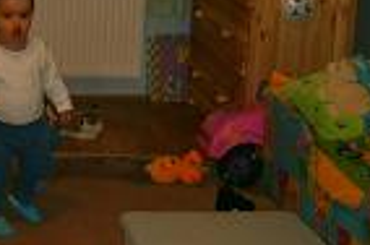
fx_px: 1200
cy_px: 48
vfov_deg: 11.6
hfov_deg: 17.0
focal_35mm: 117
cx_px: -27
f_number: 2.8
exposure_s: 1/30
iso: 100
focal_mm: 5.8
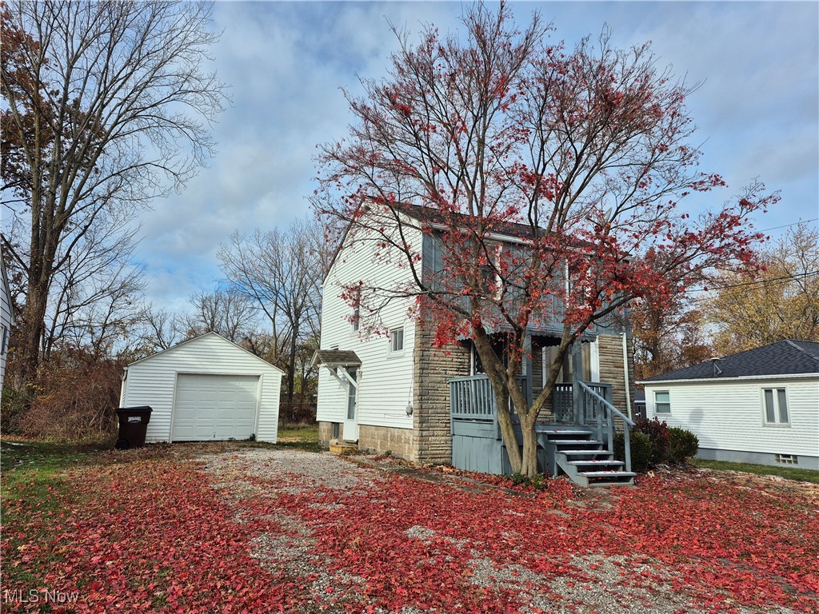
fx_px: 544
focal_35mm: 23
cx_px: 410
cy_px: 307
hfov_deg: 73.9
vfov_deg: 58.9
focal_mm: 5.4
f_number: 1.8
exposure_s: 1/1896
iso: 25
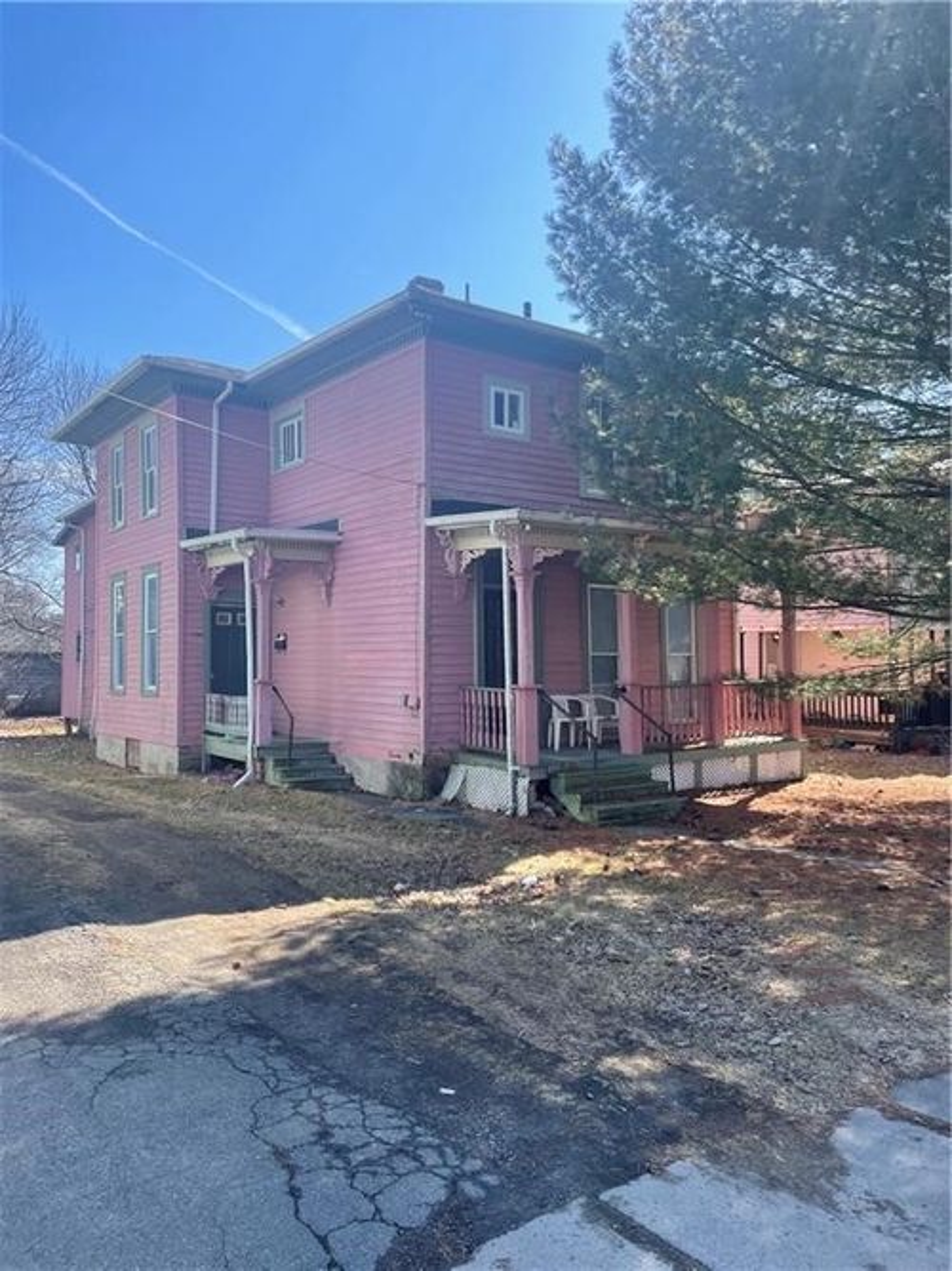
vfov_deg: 67.3
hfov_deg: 53.0
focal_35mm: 26
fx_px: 954
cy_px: 636
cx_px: 476
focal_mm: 4.2
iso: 32
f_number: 1.6
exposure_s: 1/1062
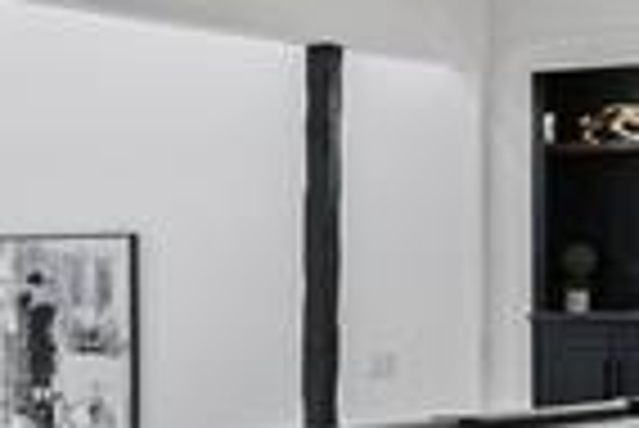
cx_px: -263
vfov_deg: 12.7
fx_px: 1919
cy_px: 311
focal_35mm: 108
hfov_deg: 17.4
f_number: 6.3
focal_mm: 10
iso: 200
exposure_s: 1/10
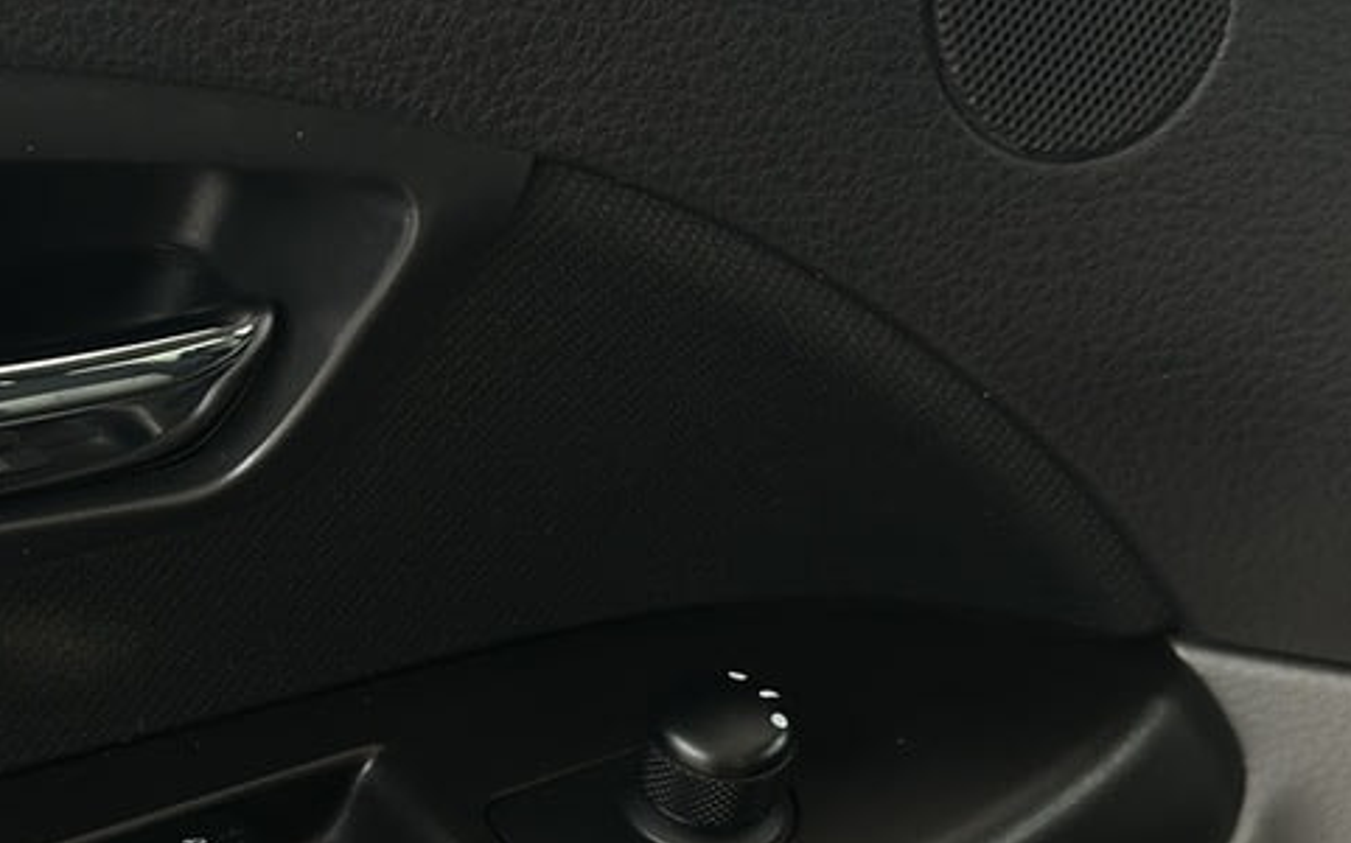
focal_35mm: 95
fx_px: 3497
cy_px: 763
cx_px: 115
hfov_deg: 21.3
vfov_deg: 13.6
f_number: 1.78
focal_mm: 6.86
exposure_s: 1/33
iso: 400
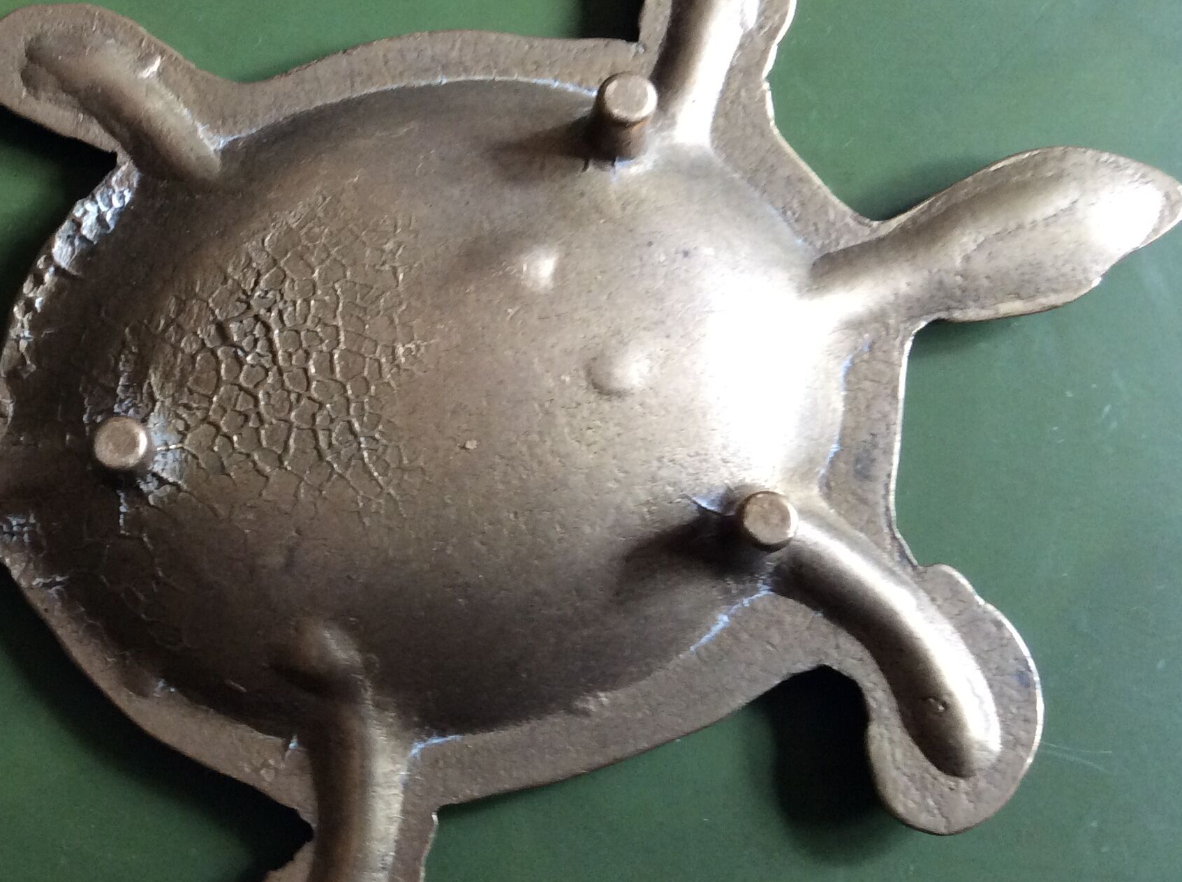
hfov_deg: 38.2
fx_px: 1670
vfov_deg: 29.6
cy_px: 387
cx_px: 336
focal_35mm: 49
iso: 125
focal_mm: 3.3
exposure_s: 1/25
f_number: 2.4
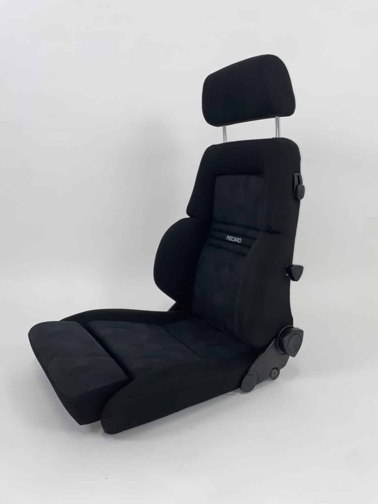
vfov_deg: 67.3
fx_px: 379
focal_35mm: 26
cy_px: 252
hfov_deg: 53.1
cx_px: 189
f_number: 1.8
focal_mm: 4.25
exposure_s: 1/100
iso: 40
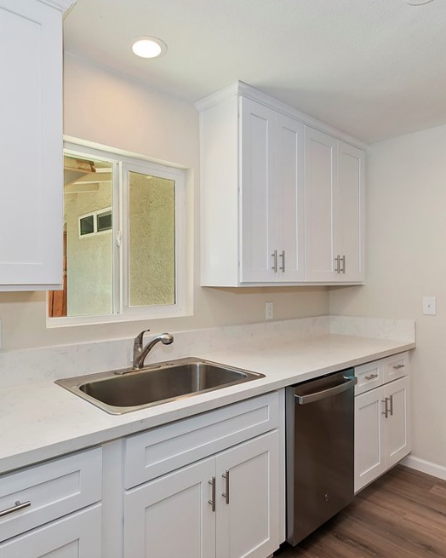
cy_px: 268
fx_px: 363
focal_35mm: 22
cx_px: 188
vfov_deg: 75.0
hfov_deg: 62.8
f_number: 8
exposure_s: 1/30
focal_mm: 10
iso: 160
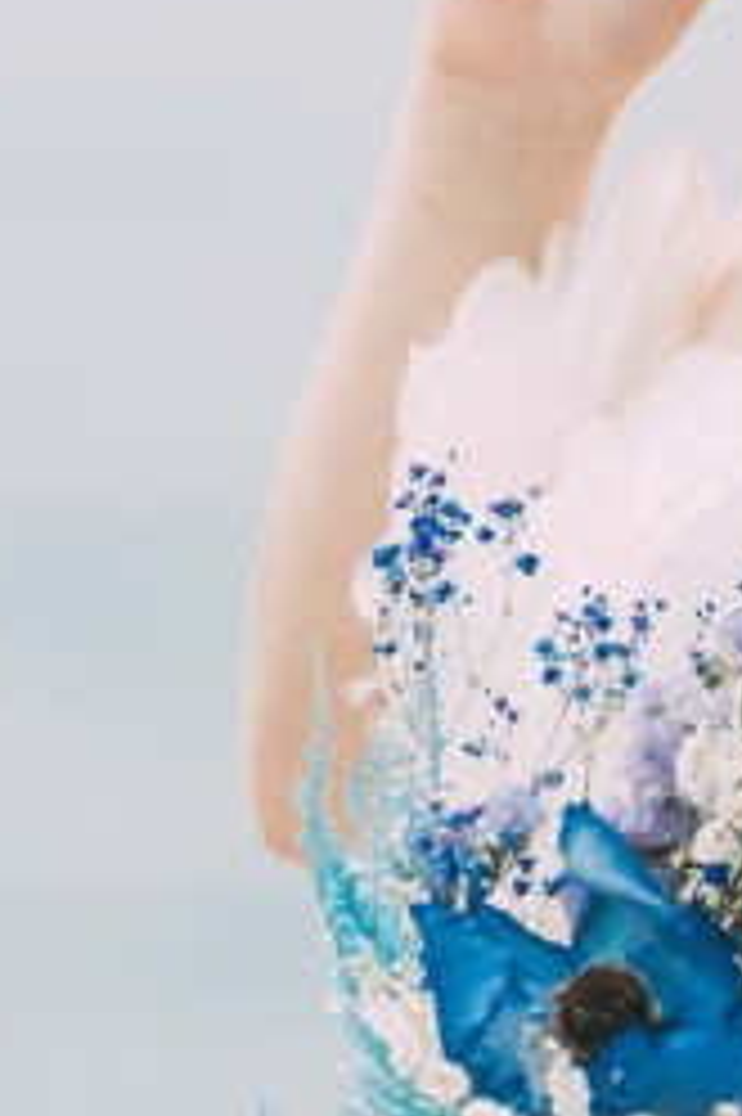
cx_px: 1381
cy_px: 376
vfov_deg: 4.7
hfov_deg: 3.1
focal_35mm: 435
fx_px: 13467
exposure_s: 1/2500
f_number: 2.8
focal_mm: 135
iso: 100
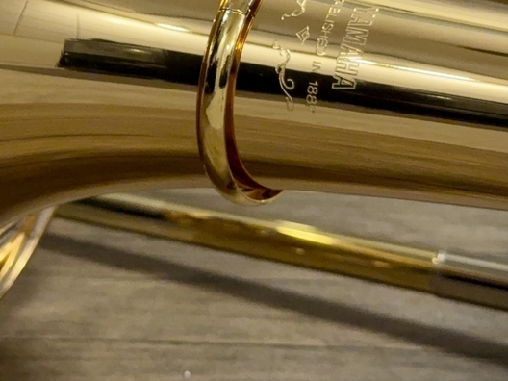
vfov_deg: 13.4
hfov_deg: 18.0
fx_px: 1600
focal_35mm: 109
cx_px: 143
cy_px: -12
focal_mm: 6.76
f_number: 1.78
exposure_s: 1/33
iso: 320
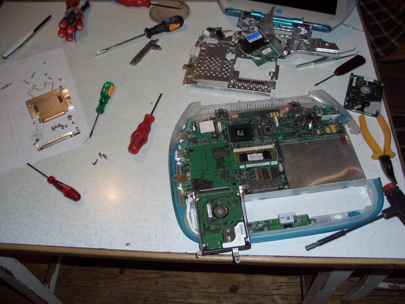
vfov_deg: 42.9
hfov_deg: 55.4
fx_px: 386
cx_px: 202
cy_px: 152
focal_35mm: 33
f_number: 2.8
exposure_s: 1/60
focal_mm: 7.1
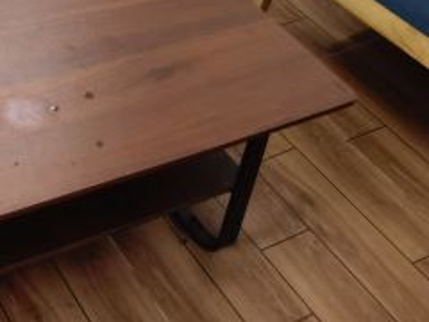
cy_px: -199
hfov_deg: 28.8
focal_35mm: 60
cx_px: -57
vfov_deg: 20.0
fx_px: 744
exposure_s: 1/33.3
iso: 640
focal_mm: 4.4
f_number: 1.8
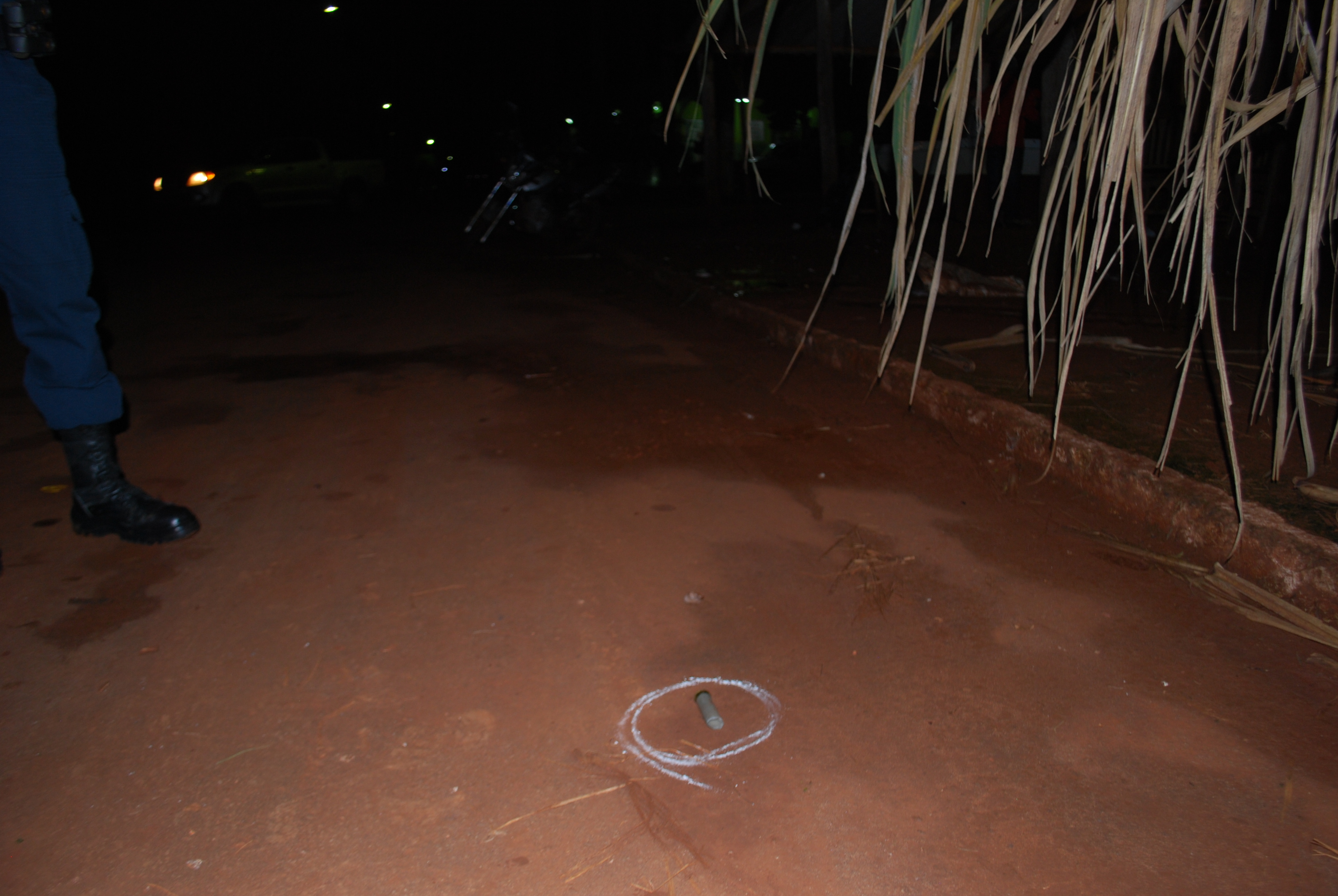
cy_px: 448
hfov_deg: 67.3
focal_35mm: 27
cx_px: 669
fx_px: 1005
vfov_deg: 48.0
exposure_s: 1/60
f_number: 3.5
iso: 200
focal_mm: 18
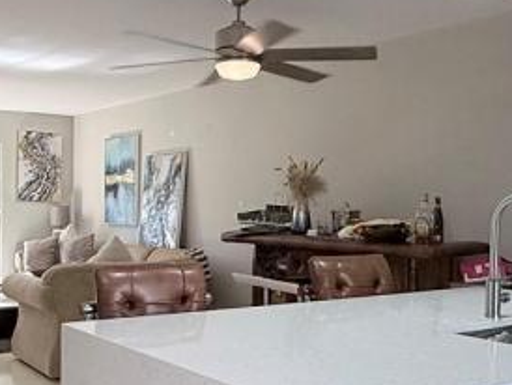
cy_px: 228
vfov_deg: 29.7
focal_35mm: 49
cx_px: 204
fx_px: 725
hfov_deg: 38.7
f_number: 2.2
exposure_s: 1/120
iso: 125
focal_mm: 2.22
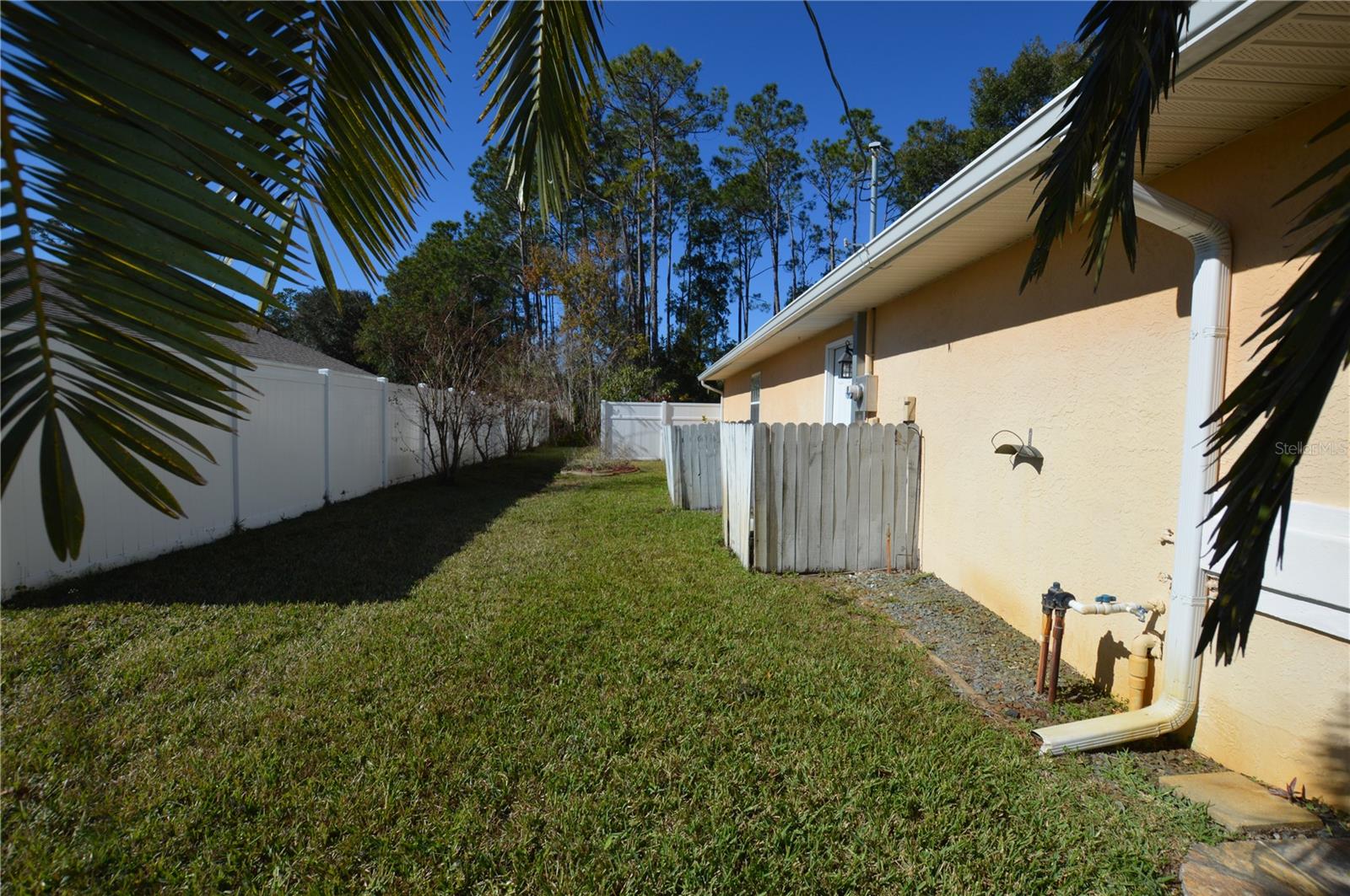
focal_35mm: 15
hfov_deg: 100.5
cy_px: 448
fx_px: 562
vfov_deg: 77.2
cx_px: 675
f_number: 9
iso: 100
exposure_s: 1/320
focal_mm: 10
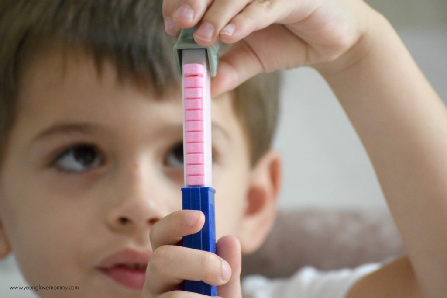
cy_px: 149
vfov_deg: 4.8
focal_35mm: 285
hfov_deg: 7.2
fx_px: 3537
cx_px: 224
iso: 3200
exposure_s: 1/200
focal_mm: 190
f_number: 5.6
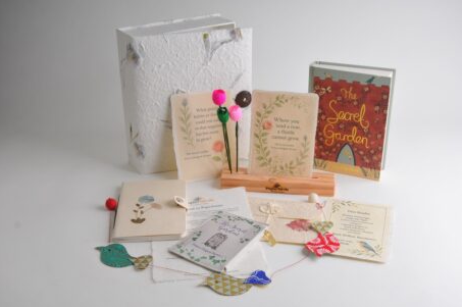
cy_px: 161
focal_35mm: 43
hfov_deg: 45.4
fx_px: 551
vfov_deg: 31.1
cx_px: 253
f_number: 10
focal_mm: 26
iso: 250
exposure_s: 1/200
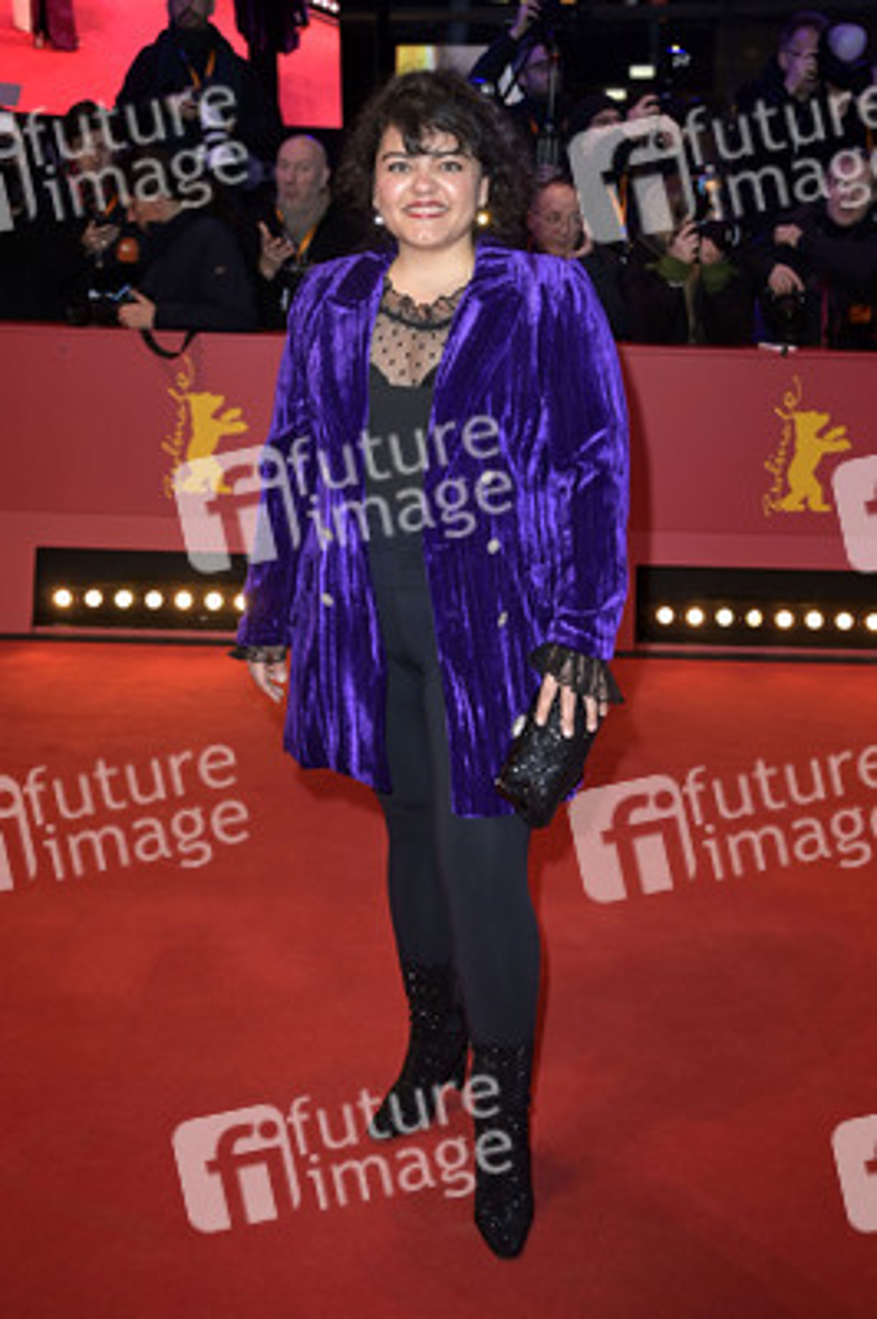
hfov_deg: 29.8
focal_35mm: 45
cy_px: 660
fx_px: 1647
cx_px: 438
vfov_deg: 43.6
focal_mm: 45
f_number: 5.6
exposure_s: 1/200
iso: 800
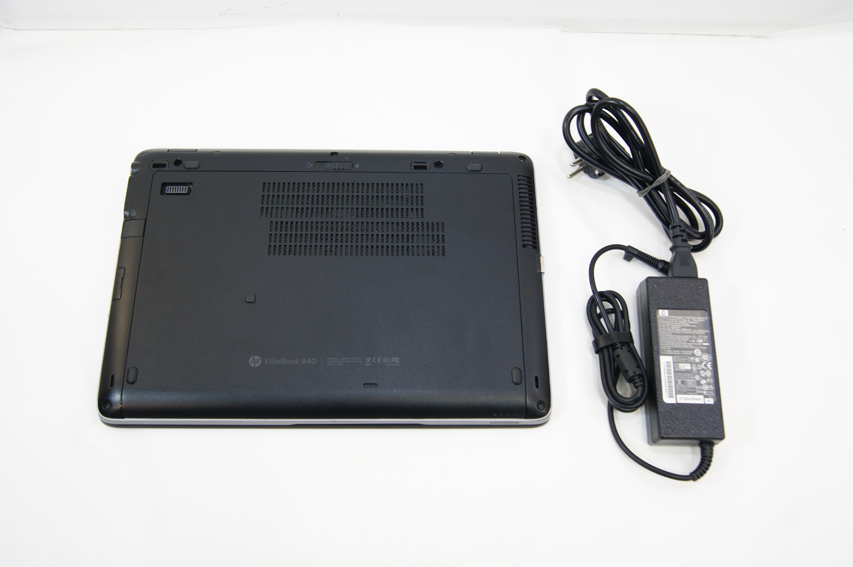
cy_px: 284
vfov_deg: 39.9
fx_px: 781
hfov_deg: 57.3
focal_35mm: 33
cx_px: 426
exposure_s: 1/40
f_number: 5.6
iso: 250
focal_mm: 22
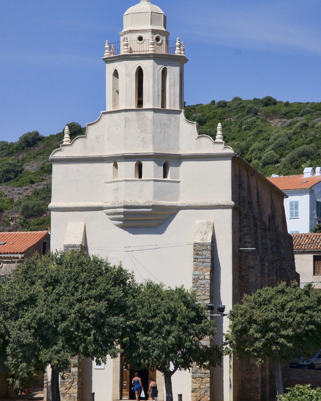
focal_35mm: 136
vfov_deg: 14.2
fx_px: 1615
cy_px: 190
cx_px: 160
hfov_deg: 11.4
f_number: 11
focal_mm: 80
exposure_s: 1/500
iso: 200
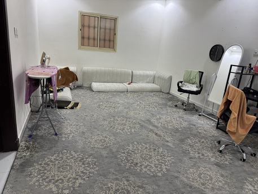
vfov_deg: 56.8
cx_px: 129
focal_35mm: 24
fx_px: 179
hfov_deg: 71.6
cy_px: 97
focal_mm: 6.76
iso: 200
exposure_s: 1/83
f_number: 1.78
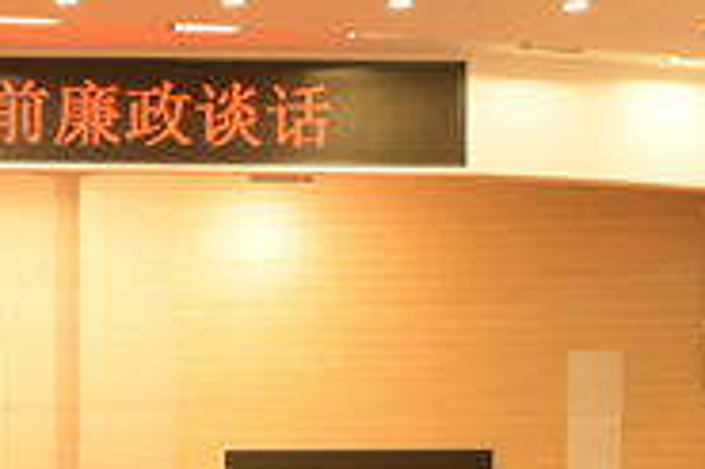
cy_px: 534
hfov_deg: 11.0
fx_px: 3561
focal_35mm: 182
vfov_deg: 7.5
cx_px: -271
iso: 800
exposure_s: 1/60
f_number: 5.6
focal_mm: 56
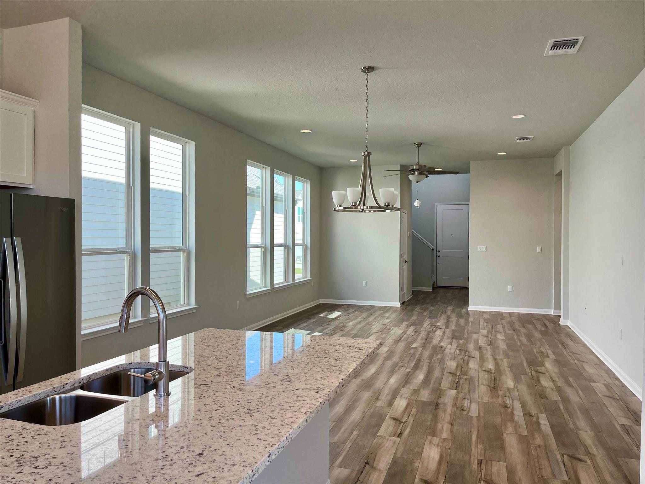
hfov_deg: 67.3
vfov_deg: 53.1
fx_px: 484
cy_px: 242
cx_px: 322
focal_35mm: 26
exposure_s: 1/168
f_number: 1.6
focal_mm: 5.1
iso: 40
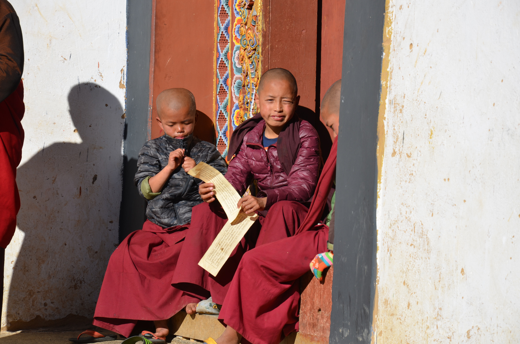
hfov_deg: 13.1
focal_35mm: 158
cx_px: 260
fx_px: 2270
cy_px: 172
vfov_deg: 8.7
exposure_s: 1/320
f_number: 9
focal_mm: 105
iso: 100
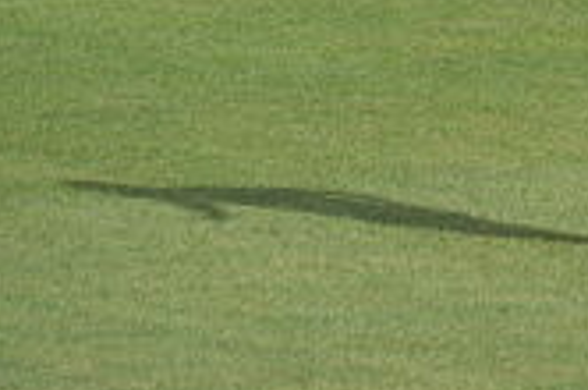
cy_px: -21
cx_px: 638
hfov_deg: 2.9
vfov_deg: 1.9
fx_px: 11496
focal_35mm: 705
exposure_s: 1/2000
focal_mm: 195
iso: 320
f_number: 5.6
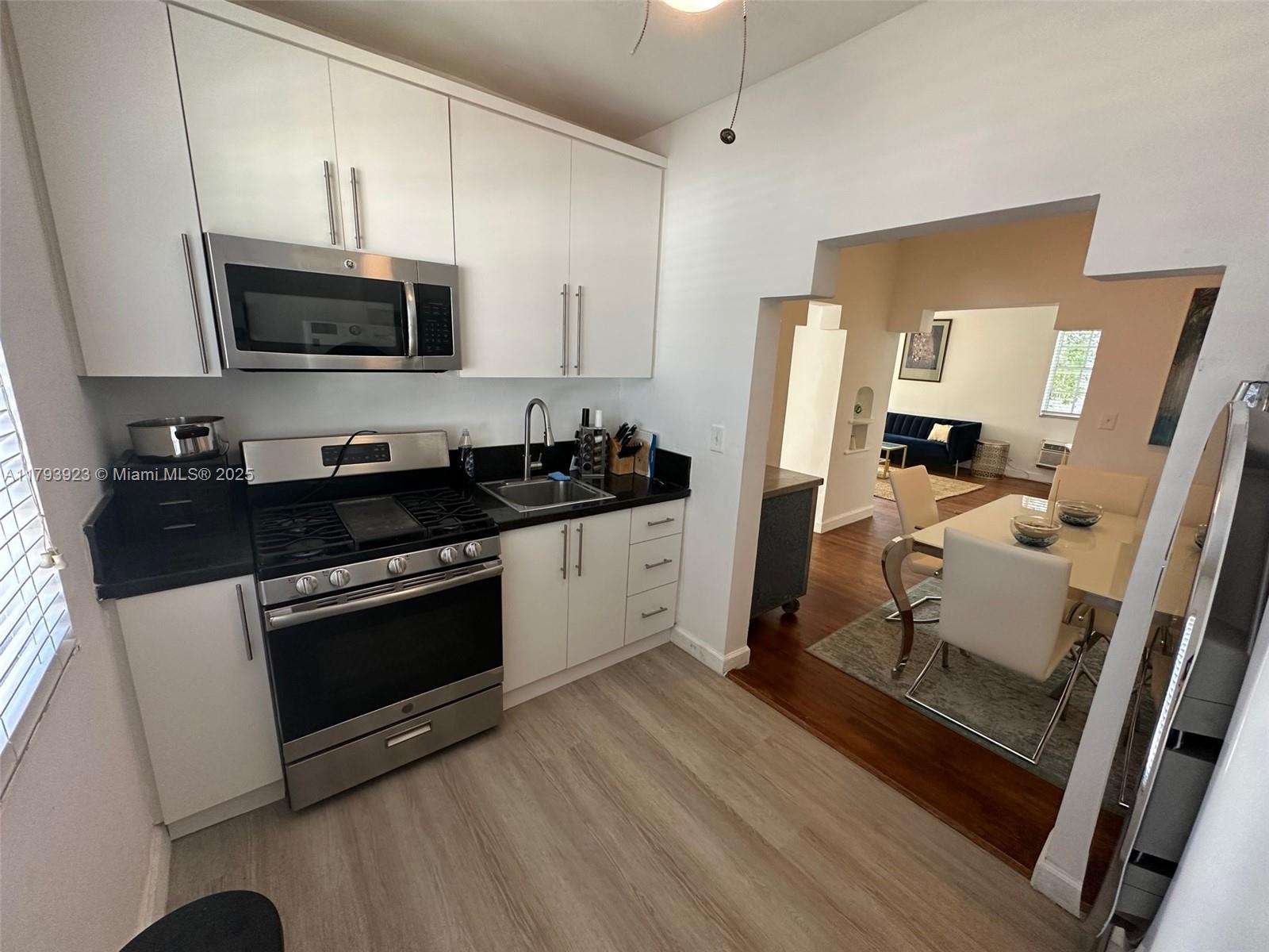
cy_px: 476
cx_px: 634
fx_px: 513
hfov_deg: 102.1
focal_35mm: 14
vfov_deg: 85.7
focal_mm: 2.22
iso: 200
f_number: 2.2
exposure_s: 1/60
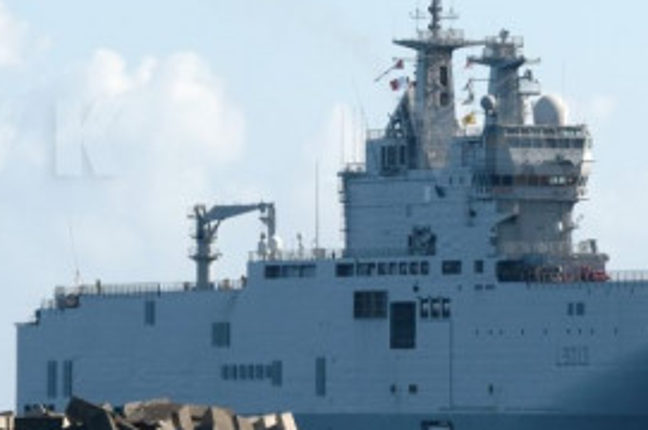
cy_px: 210
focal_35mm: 641
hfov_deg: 3.2
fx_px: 11533
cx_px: 696
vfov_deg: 2.1
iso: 100
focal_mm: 145
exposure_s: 1/400
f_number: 8
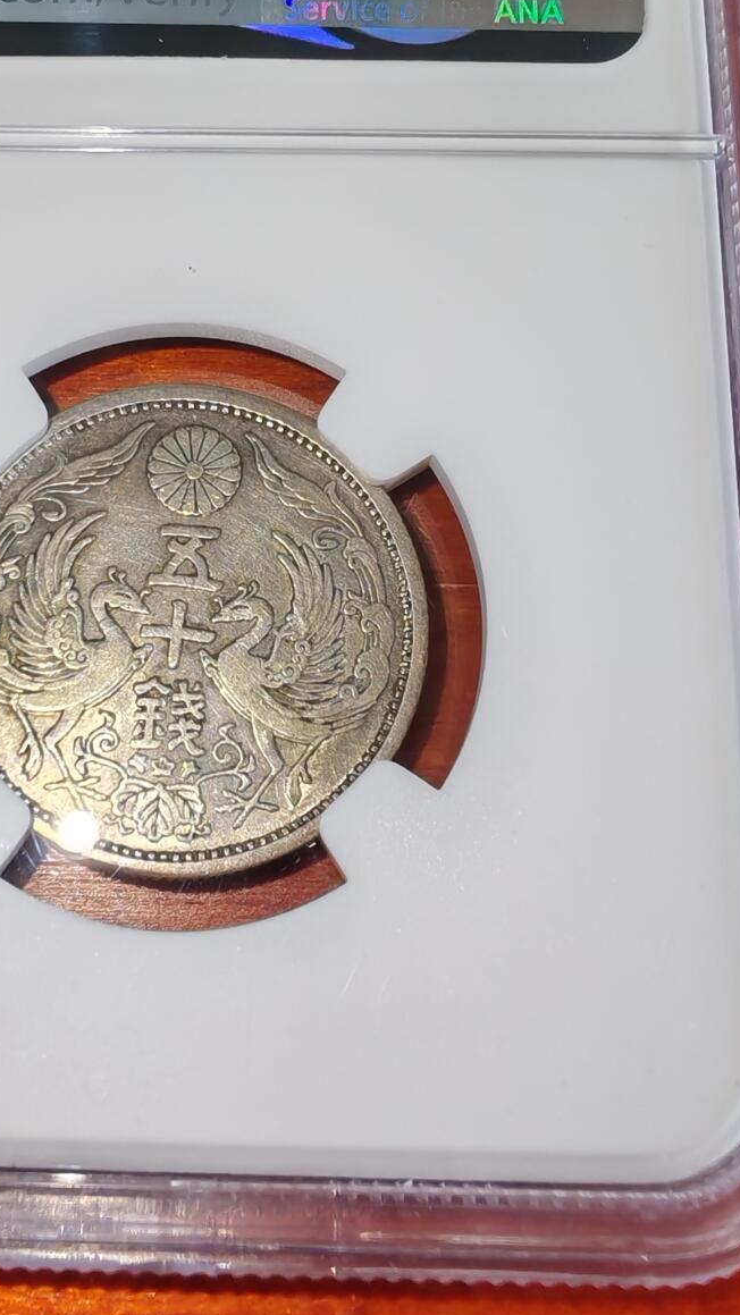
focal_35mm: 44
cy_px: 508
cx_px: 168
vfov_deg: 46.1
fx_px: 1535
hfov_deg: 26.7
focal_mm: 1.96
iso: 50
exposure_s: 1/100
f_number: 2.2
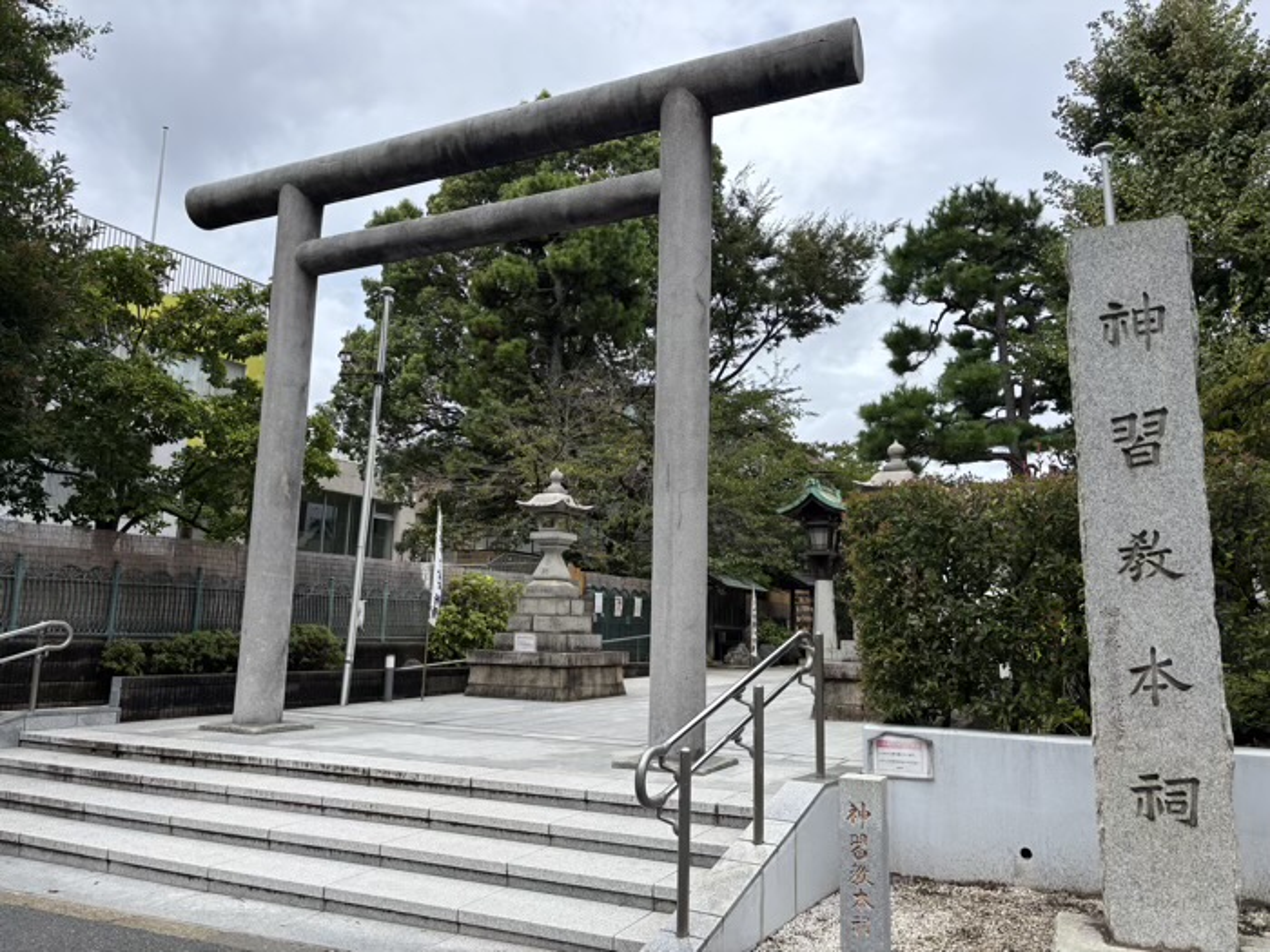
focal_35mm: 26
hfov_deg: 67.3
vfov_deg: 53.1
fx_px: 954
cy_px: 476
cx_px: 635
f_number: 1.6
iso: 50
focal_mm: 5.96
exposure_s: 1/1642
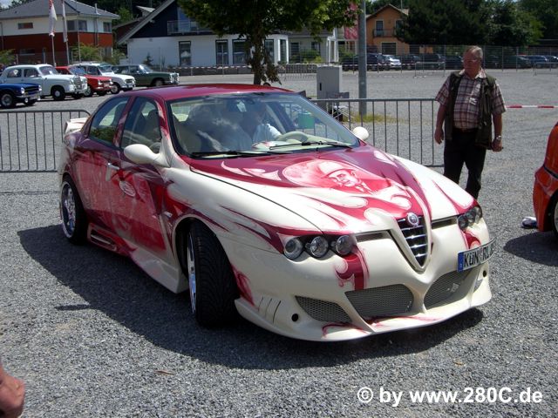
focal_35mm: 47
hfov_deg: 40.4
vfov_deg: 30.9
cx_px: 279
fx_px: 758
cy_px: 209
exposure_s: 1/800
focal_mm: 7.6
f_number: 4.8
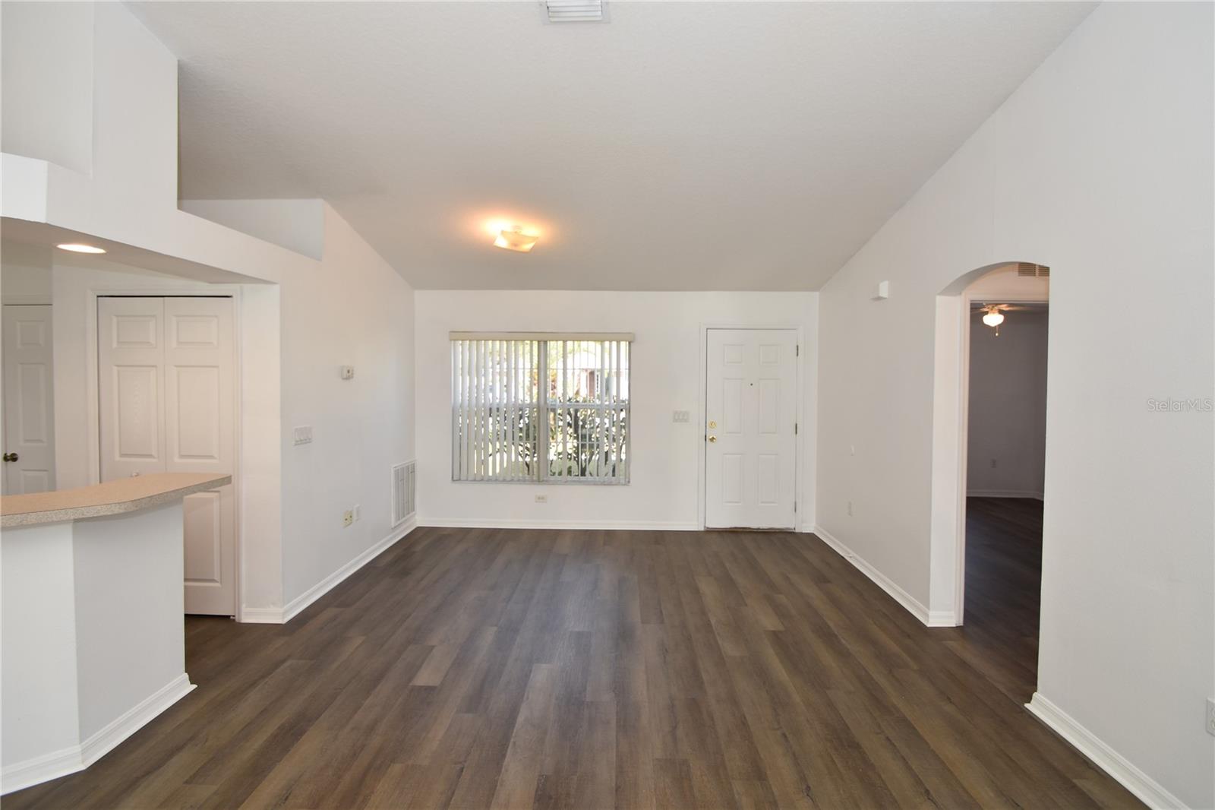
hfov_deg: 100.4
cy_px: 405
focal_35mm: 15
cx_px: 608
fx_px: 506
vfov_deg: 77.3
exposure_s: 1/125
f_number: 5.6
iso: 200
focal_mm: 10
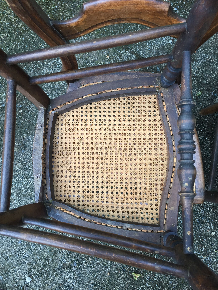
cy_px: 145
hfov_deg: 48.2
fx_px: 244
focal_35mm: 29
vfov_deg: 61.7
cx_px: 109
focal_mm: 4.15
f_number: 2.2
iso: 32
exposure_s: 1/33
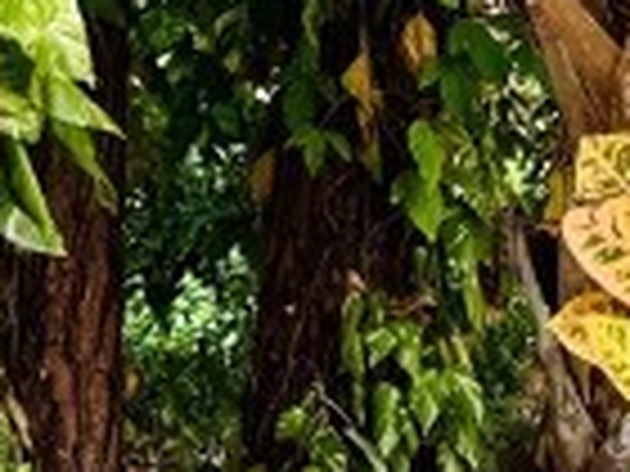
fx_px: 3203
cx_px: 1354
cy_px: -252
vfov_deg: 8.2
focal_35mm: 176
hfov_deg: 10.2
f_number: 1.78
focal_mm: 6.76
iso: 80
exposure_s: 1/864
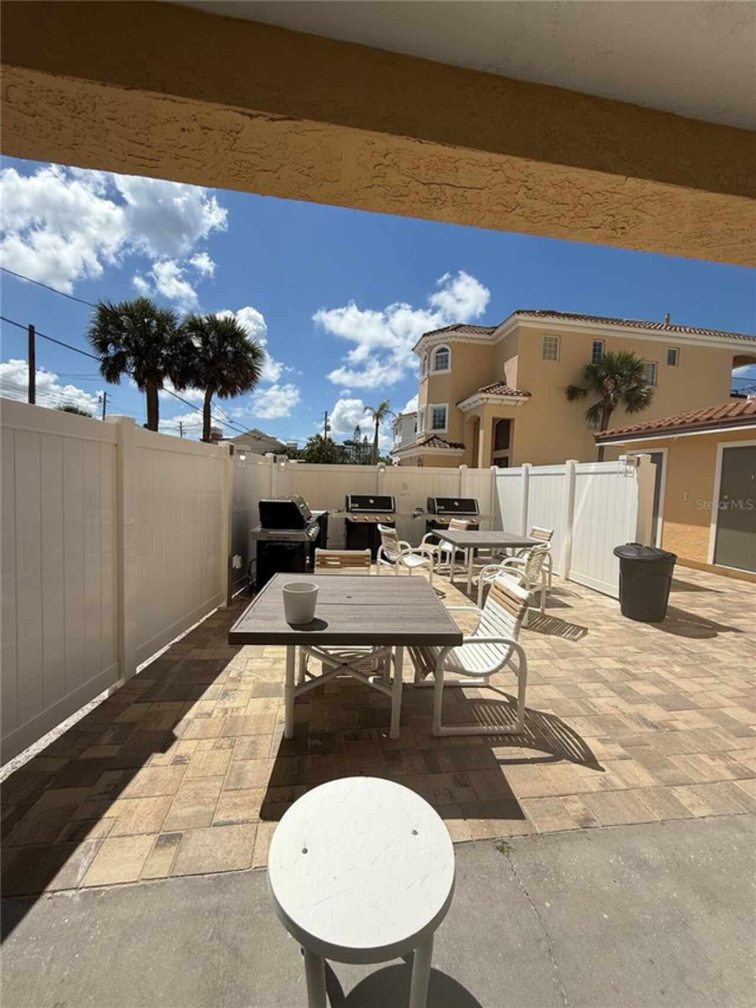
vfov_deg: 102.1
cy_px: 504
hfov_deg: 85.7
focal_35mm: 14
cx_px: 378
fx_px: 408
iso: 50
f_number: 2.2
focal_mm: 2.22
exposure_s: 1/5155
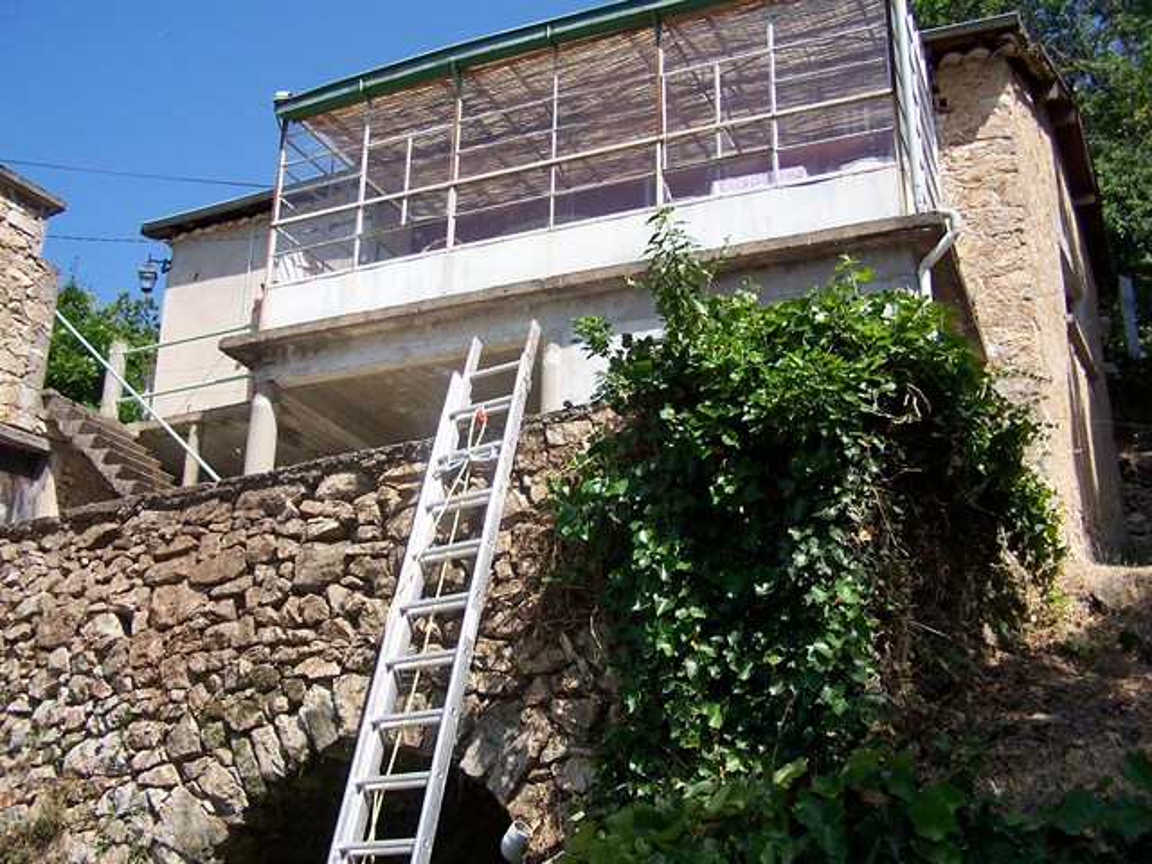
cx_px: 576
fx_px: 1265
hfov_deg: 49.0
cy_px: 432
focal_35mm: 38
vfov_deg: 37.7
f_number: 2.8
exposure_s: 1/800
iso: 80
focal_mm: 6.3
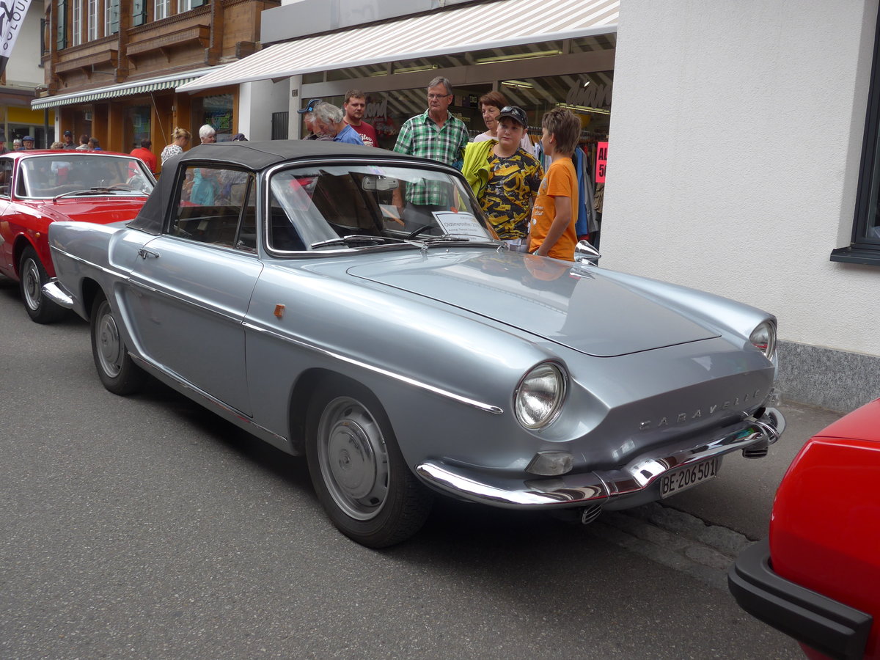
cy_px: 330
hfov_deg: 54.0
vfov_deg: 41.8
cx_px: 440
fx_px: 864
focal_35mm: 34
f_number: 2.8
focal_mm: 7
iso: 80
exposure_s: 1/400
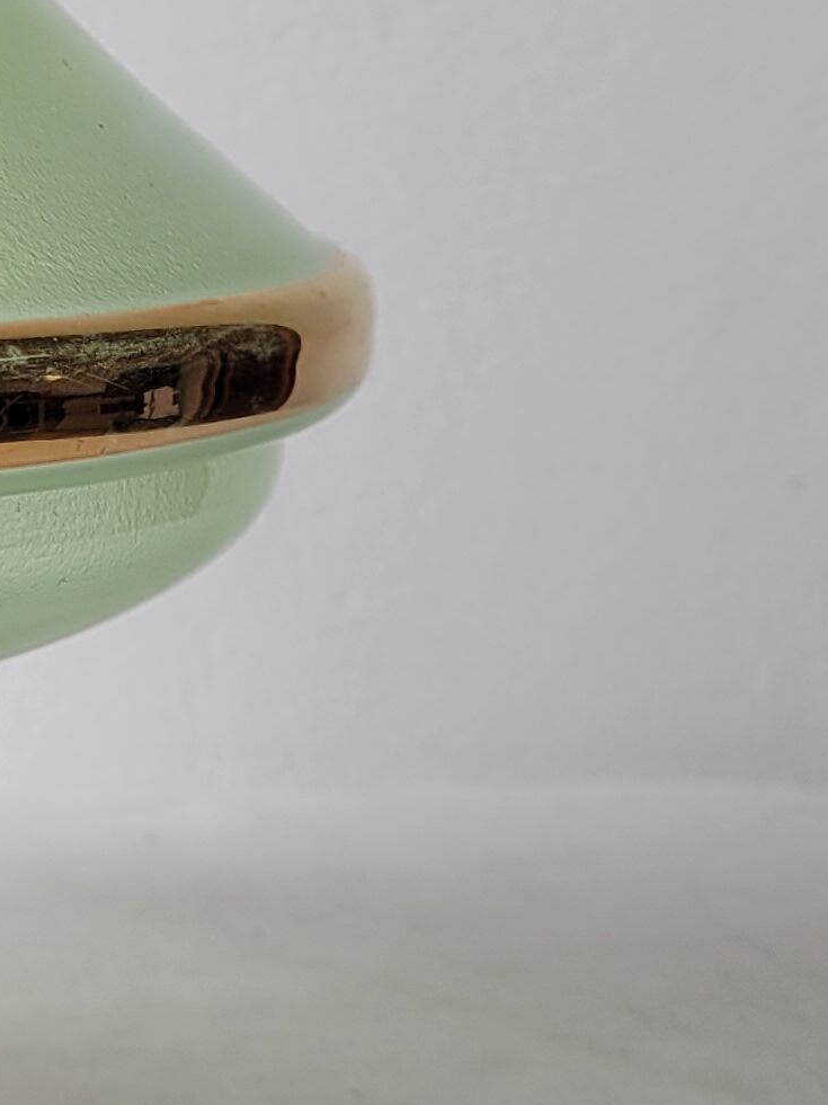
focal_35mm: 107
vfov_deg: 18.1
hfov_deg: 13.0
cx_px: -477
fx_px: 3413
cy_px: 134
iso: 40
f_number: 1.8
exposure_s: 1/180
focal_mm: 5.4
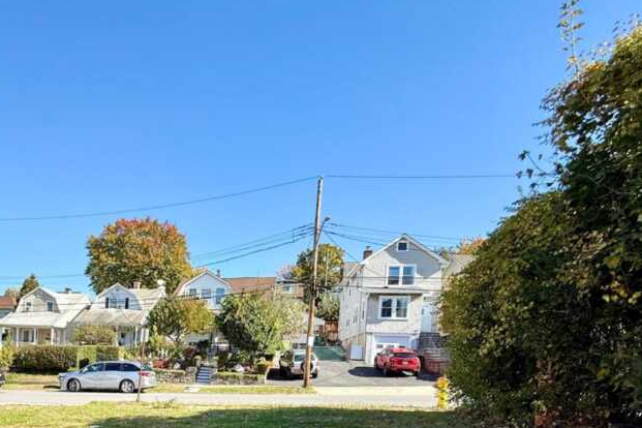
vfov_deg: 48.3
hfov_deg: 68.8
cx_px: 158
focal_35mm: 24
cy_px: 375
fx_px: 428
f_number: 2.2
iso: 50
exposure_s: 1/717
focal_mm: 2.22
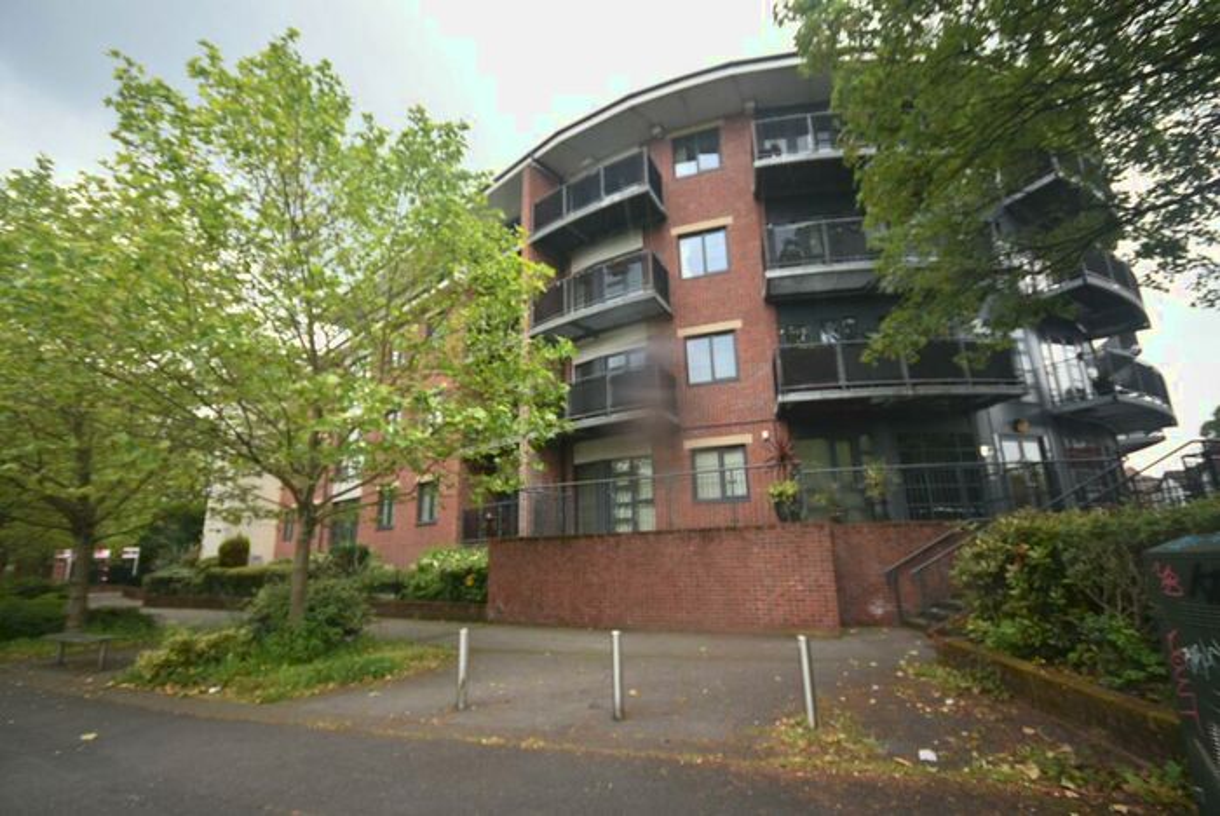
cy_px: 408
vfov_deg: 72.2
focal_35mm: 16
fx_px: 560
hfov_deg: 94.9
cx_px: 610
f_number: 5
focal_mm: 11
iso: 200
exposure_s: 1/100
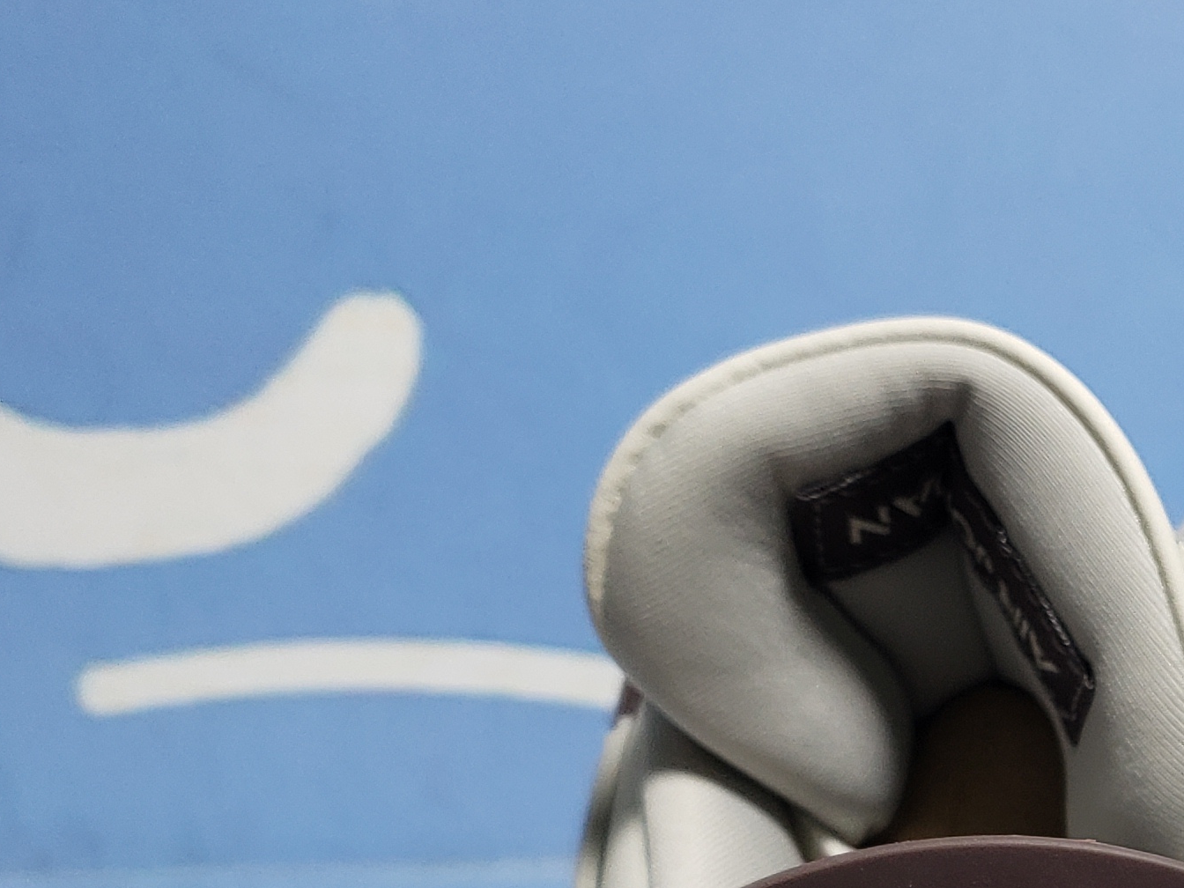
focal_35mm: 78
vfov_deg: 17.6
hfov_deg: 23.1
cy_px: 1175
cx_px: 1383
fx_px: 2668
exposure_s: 1/391
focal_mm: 4.3
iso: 50
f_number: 1.5
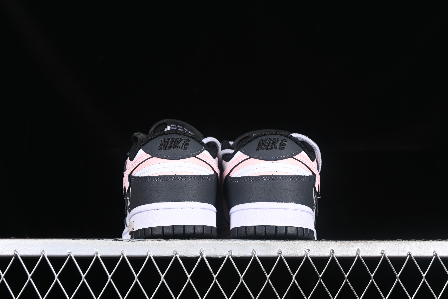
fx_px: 933
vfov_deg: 18.2
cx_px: 224
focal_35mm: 75
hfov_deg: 27.0
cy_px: 150
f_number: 6.3
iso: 160
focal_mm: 50
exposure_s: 1/60
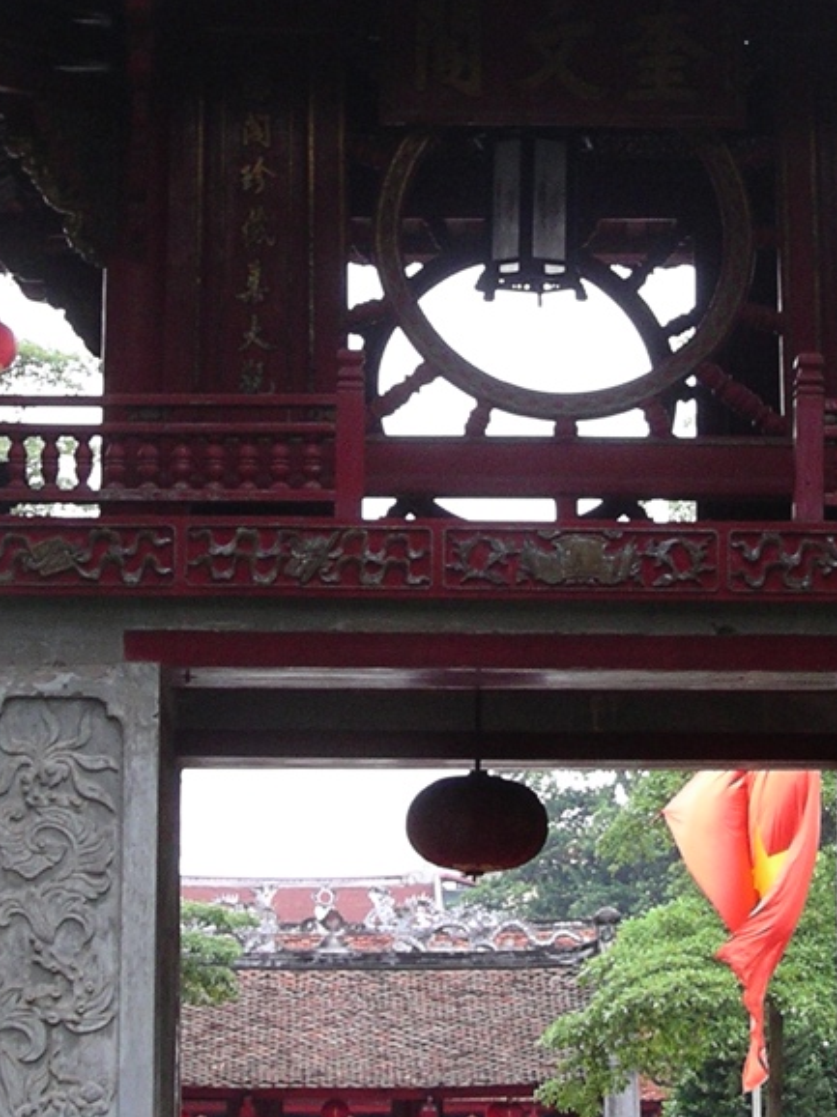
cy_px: 425
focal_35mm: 144
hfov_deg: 10.3
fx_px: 4646
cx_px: 541
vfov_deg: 13.7
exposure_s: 1/50
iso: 160
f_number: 3.2
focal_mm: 10.9
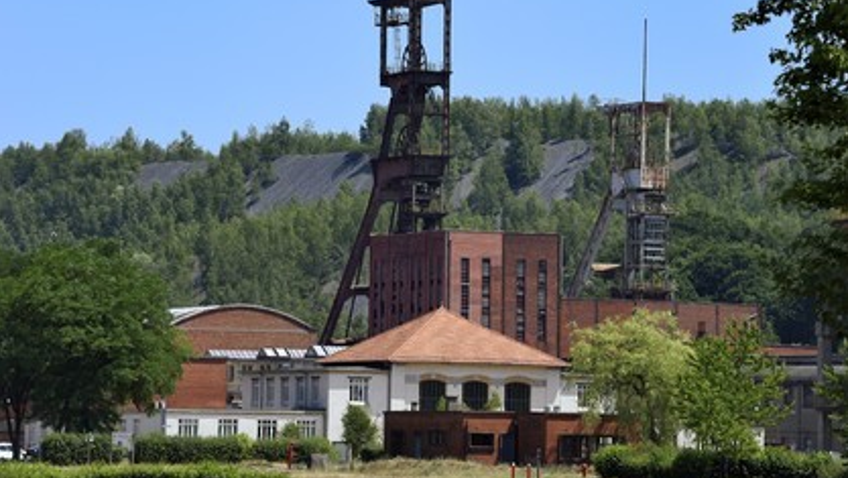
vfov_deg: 5.8
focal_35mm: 211
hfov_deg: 10.2
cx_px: 425
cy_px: 224
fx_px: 4747
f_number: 13
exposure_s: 1/250
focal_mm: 200
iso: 200
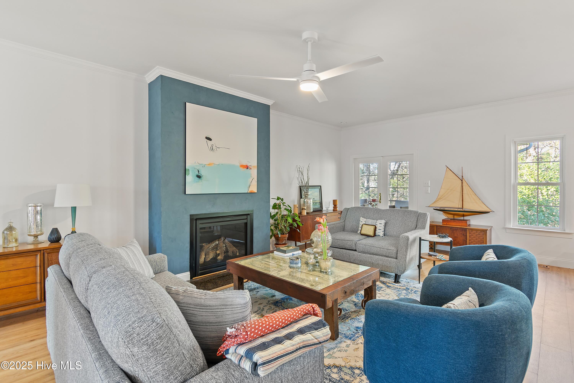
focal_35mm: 16
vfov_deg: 73.7
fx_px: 255
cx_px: 287
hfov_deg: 96.7
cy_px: 192
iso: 100
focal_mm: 11
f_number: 4.8
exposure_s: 1.3
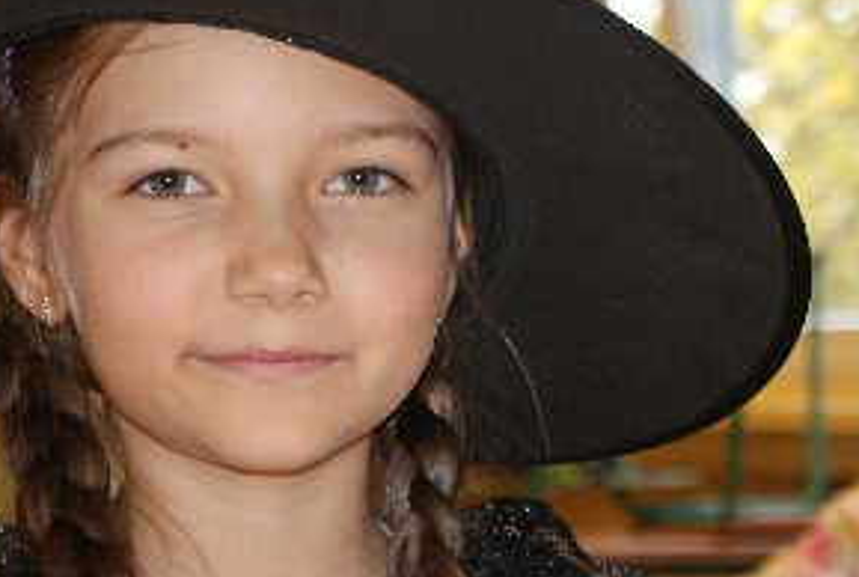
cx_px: 137
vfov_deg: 8.1
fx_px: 4090
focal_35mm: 171
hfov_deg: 11.9
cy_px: 416
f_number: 5.6
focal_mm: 55
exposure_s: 1/80
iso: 400
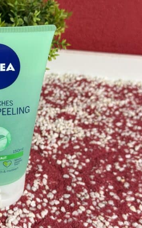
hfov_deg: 18.3
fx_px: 427
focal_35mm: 69
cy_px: 114
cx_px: -4
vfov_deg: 29.8
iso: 64
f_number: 1.78
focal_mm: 6.76
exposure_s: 1/50
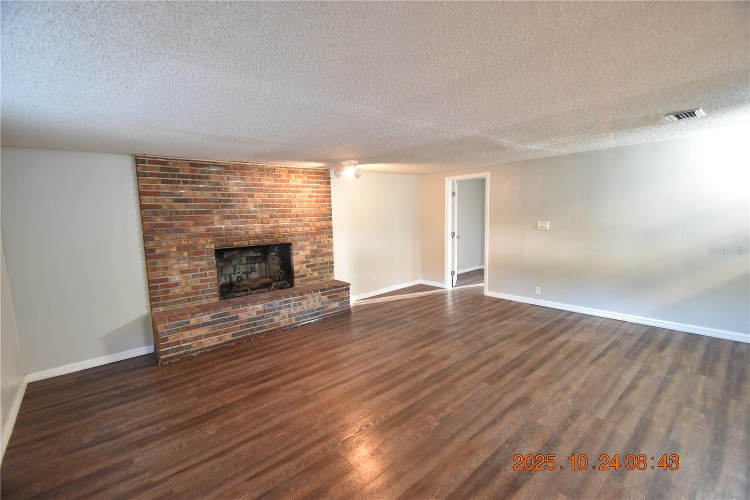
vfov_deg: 77.3
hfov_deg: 100.4
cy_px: 250
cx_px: 375
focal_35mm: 15
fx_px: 312
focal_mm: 10
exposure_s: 1/10
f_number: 3.5
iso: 800
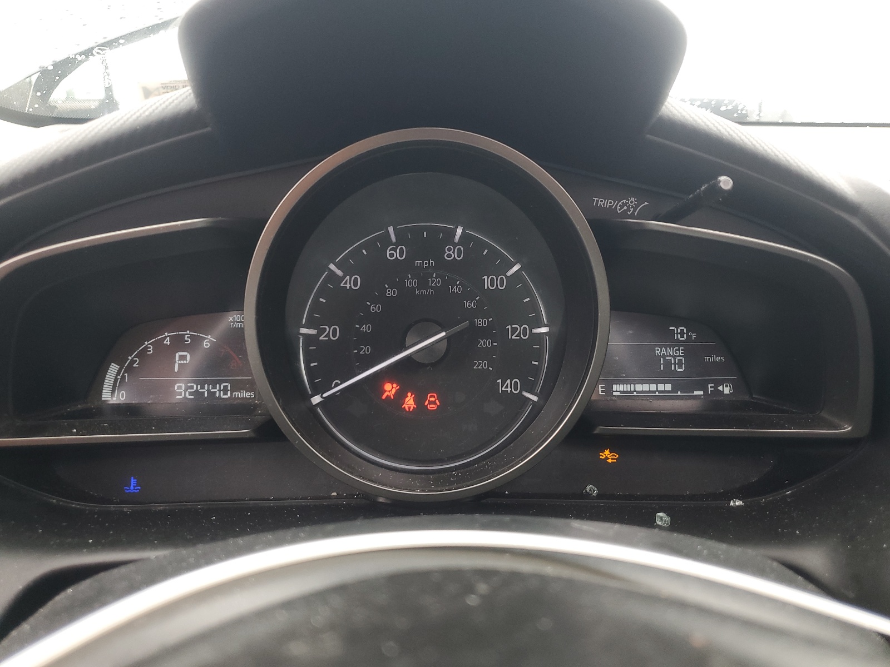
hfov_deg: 67.3
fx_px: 668
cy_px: 334
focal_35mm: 26
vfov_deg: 53.1
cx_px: 445
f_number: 1.5
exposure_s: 1/120
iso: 70
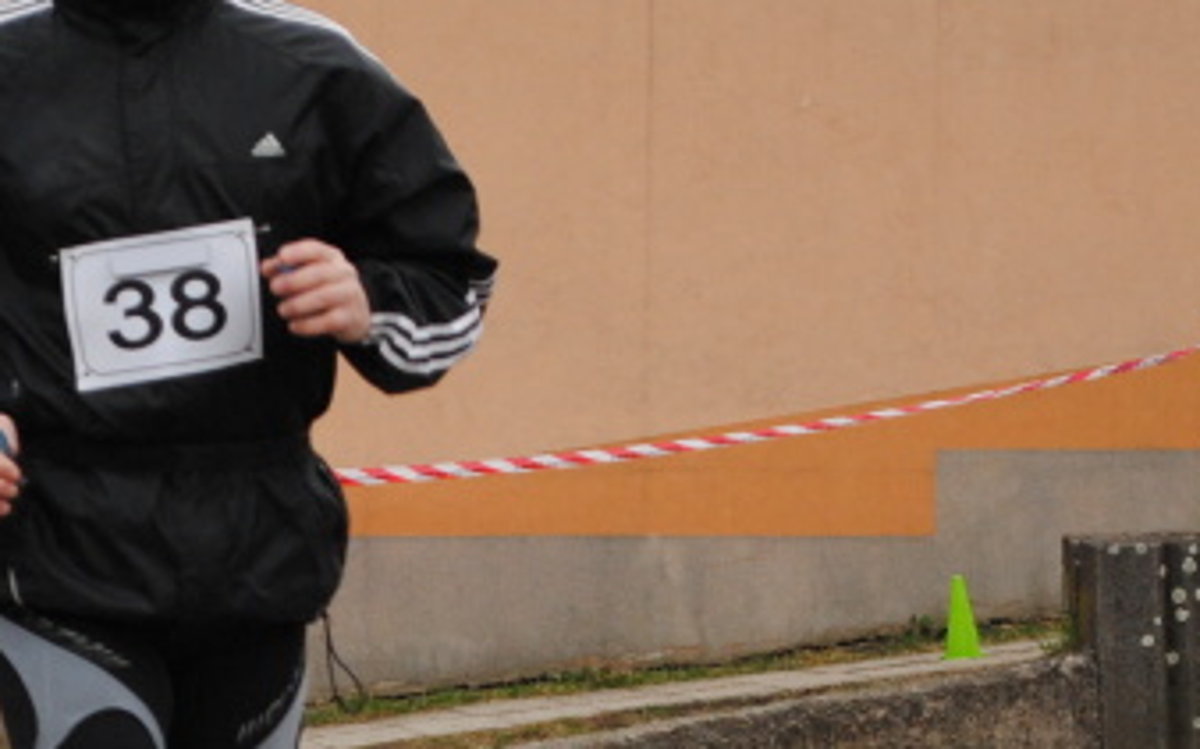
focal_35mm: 174
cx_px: 92
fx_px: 5689
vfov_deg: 7.5
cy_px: 609
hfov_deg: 11.9
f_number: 5.6
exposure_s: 1/320
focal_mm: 52
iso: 400
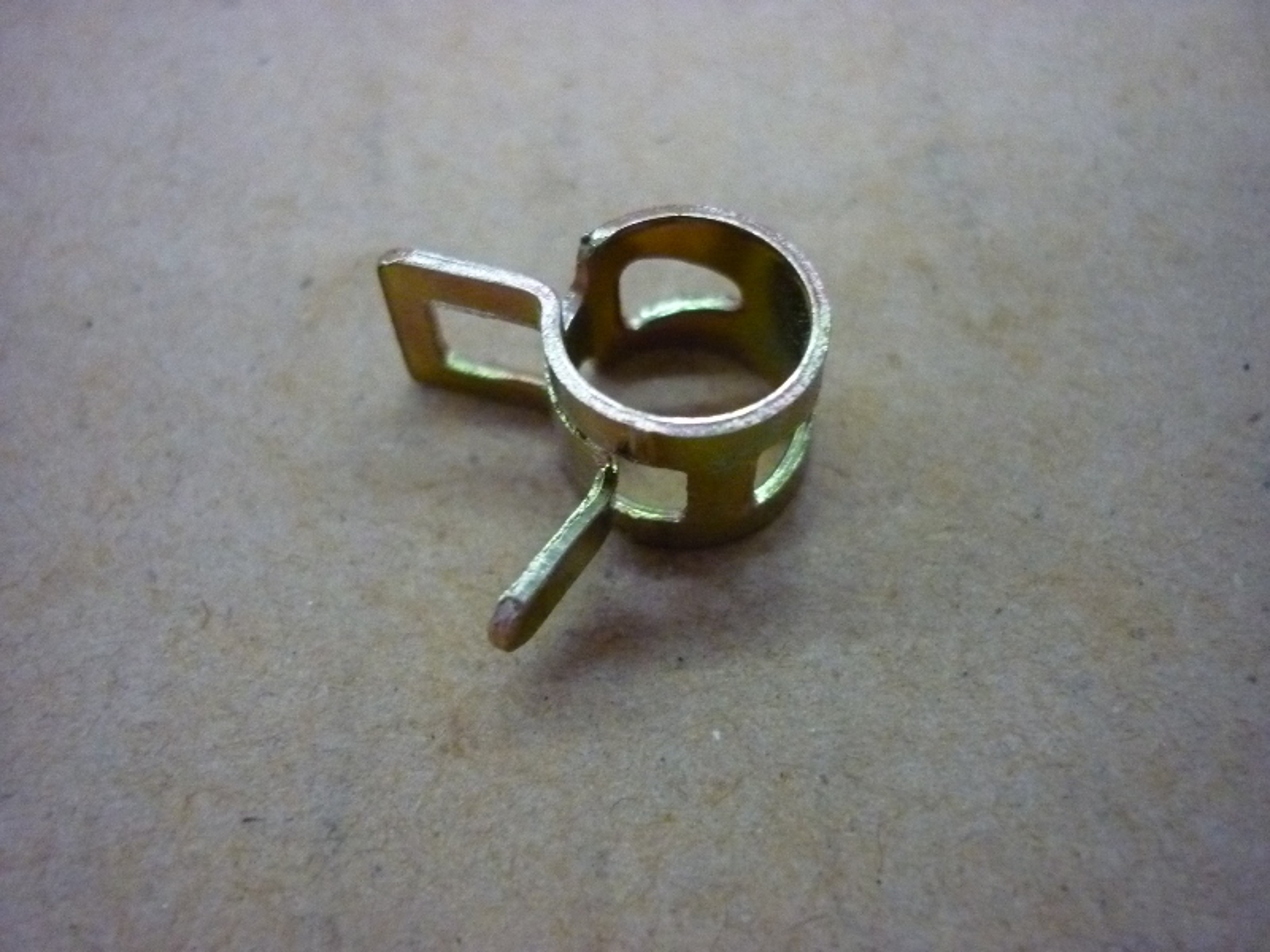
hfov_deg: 55.4
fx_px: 1211
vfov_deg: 42.9
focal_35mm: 33
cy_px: 476
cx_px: 635
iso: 800
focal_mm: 5.5
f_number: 2.8
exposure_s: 1/50
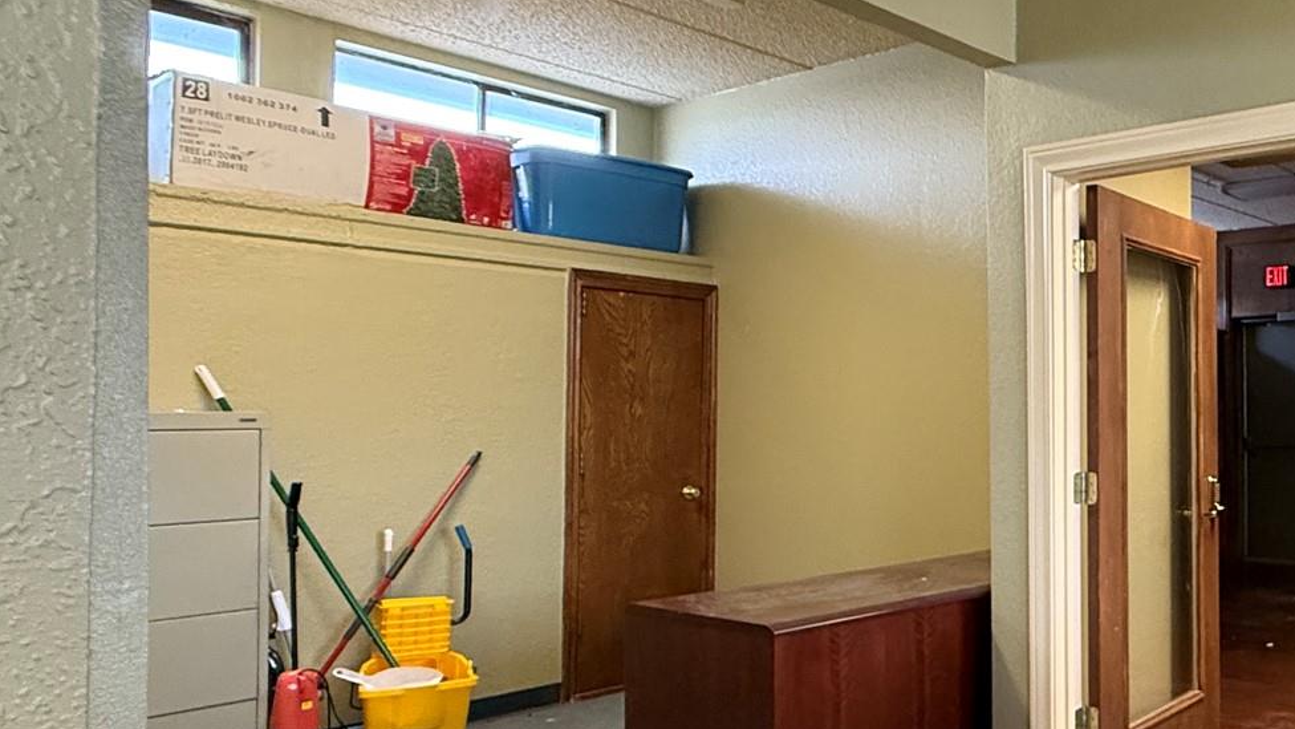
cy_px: 396
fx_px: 1099
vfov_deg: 36.7
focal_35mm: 32
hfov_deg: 51.3
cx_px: 1241
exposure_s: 1/60
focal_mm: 2.22
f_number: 2.2
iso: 400
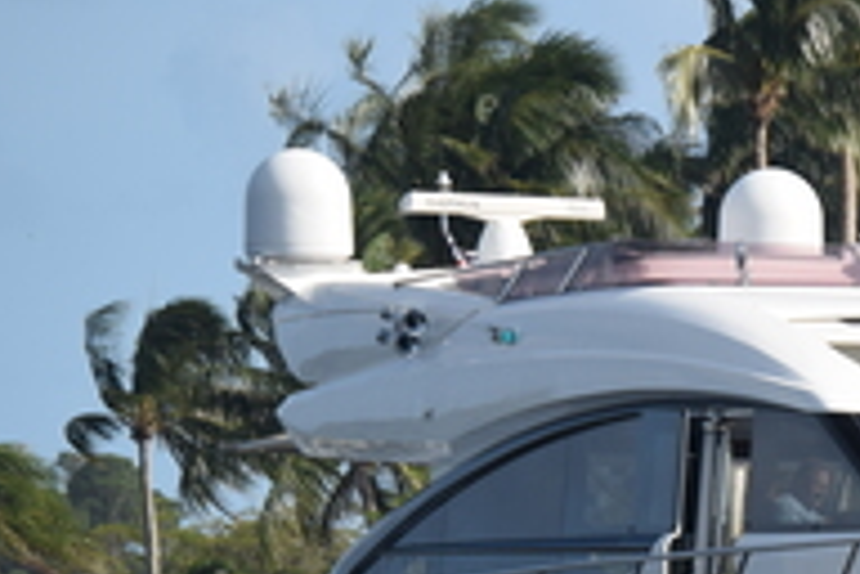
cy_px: 713
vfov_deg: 2.4
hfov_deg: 3.5
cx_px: 1030
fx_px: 13963
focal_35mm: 585
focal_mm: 125
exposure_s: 1/640
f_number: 6.3
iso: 200
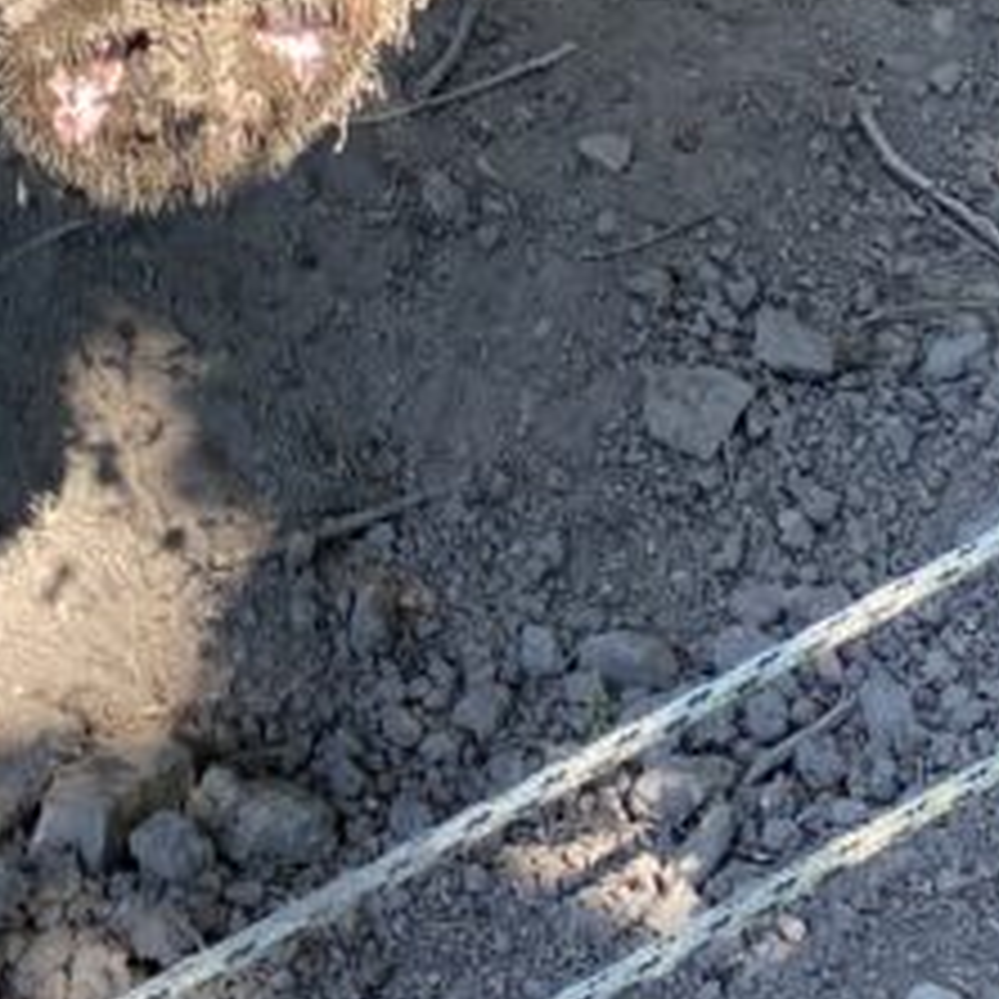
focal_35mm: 106
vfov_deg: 13.6
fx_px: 3461
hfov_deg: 16.4
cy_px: -1107
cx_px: 562
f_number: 1.8
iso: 64
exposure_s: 1/121
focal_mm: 4.25
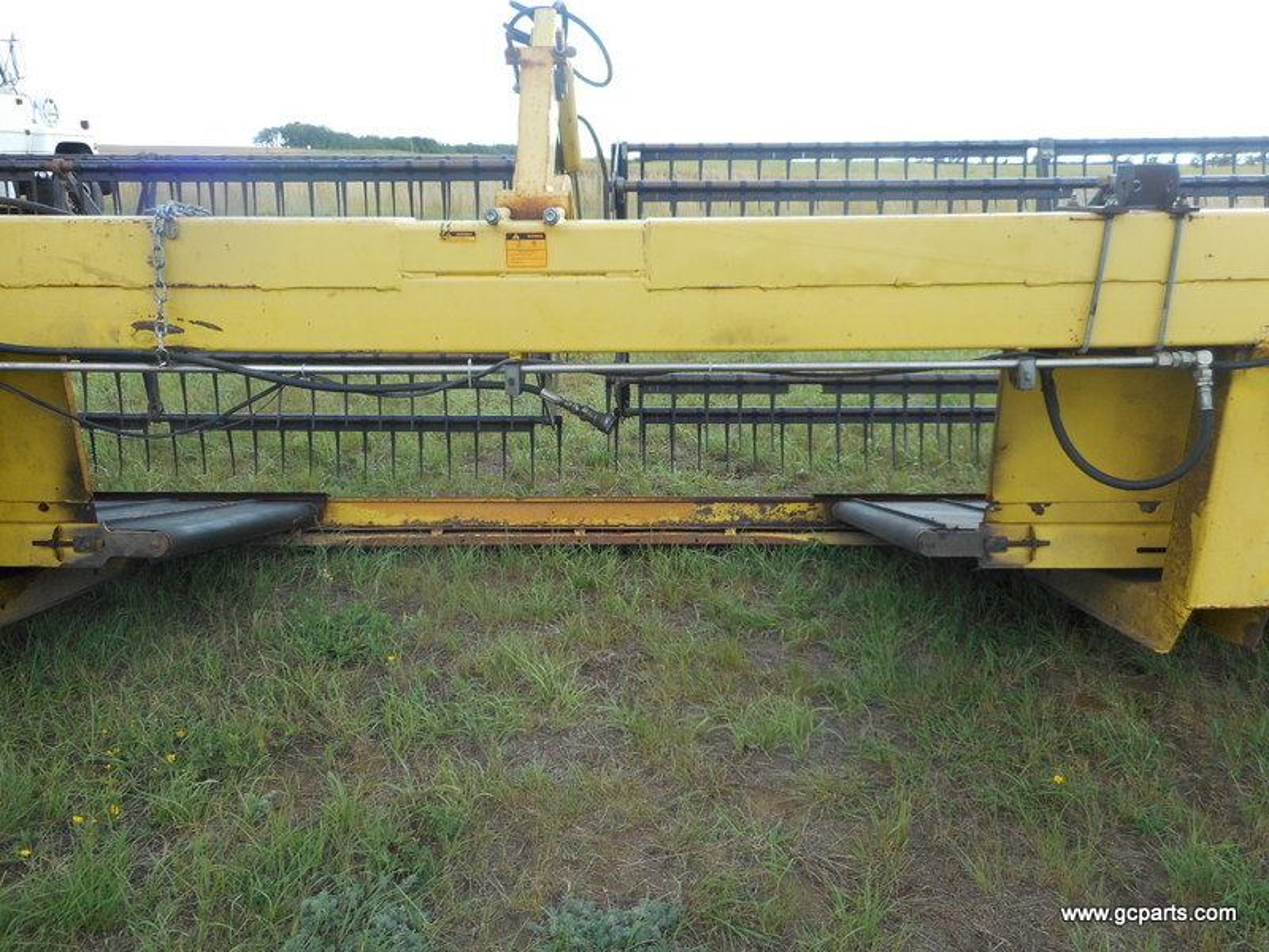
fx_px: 916
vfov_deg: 54.9
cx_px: 634
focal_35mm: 25
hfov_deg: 69.4
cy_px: 476
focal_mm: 4.5
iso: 110
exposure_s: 1/250
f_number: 3.7
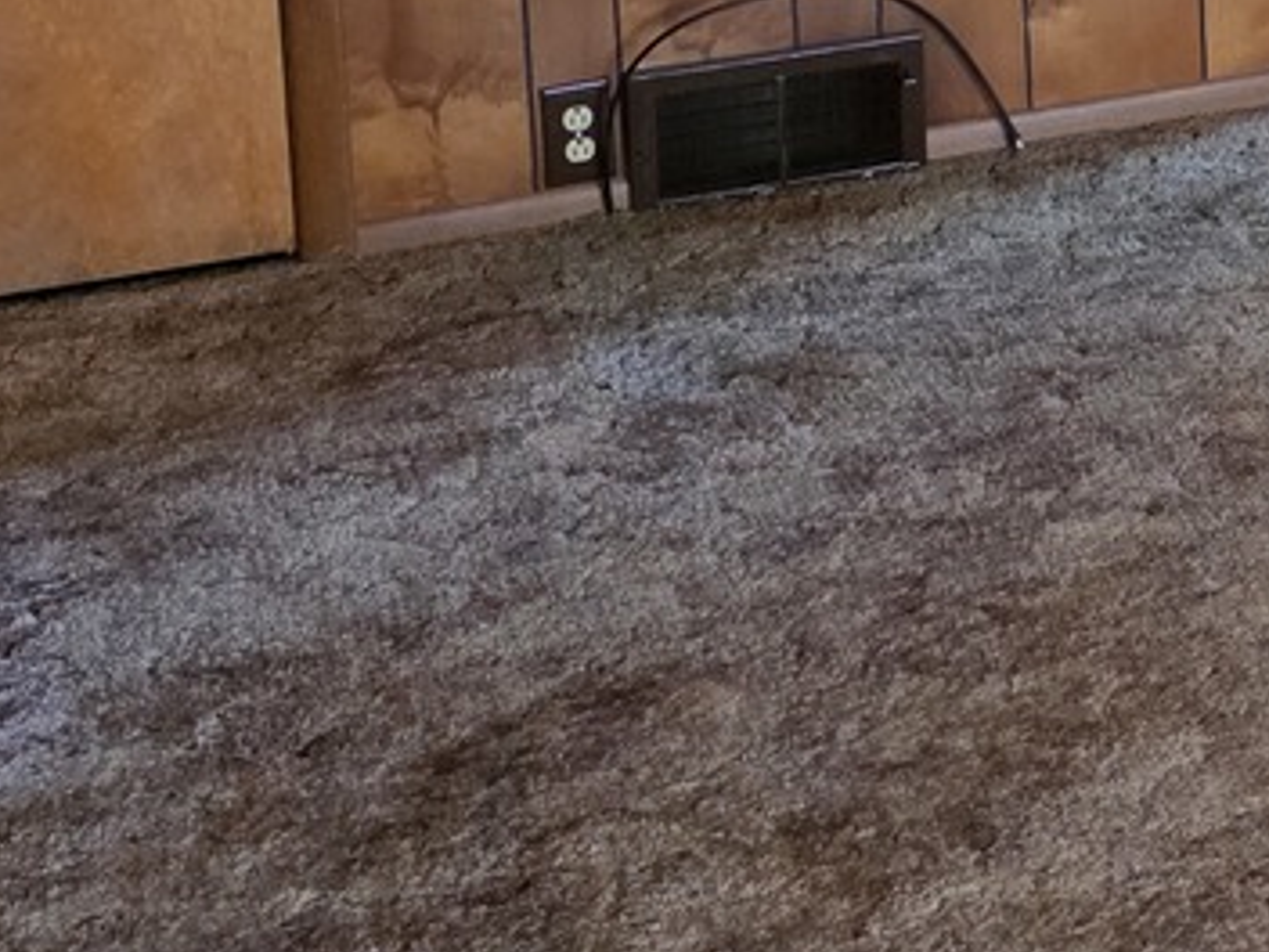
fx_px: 3446
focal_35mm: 94
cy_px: -627
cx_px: 1986
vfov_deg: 14.3
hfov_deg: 18.2
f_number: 1.7
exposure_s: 1/120
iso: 640
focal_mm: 6.3
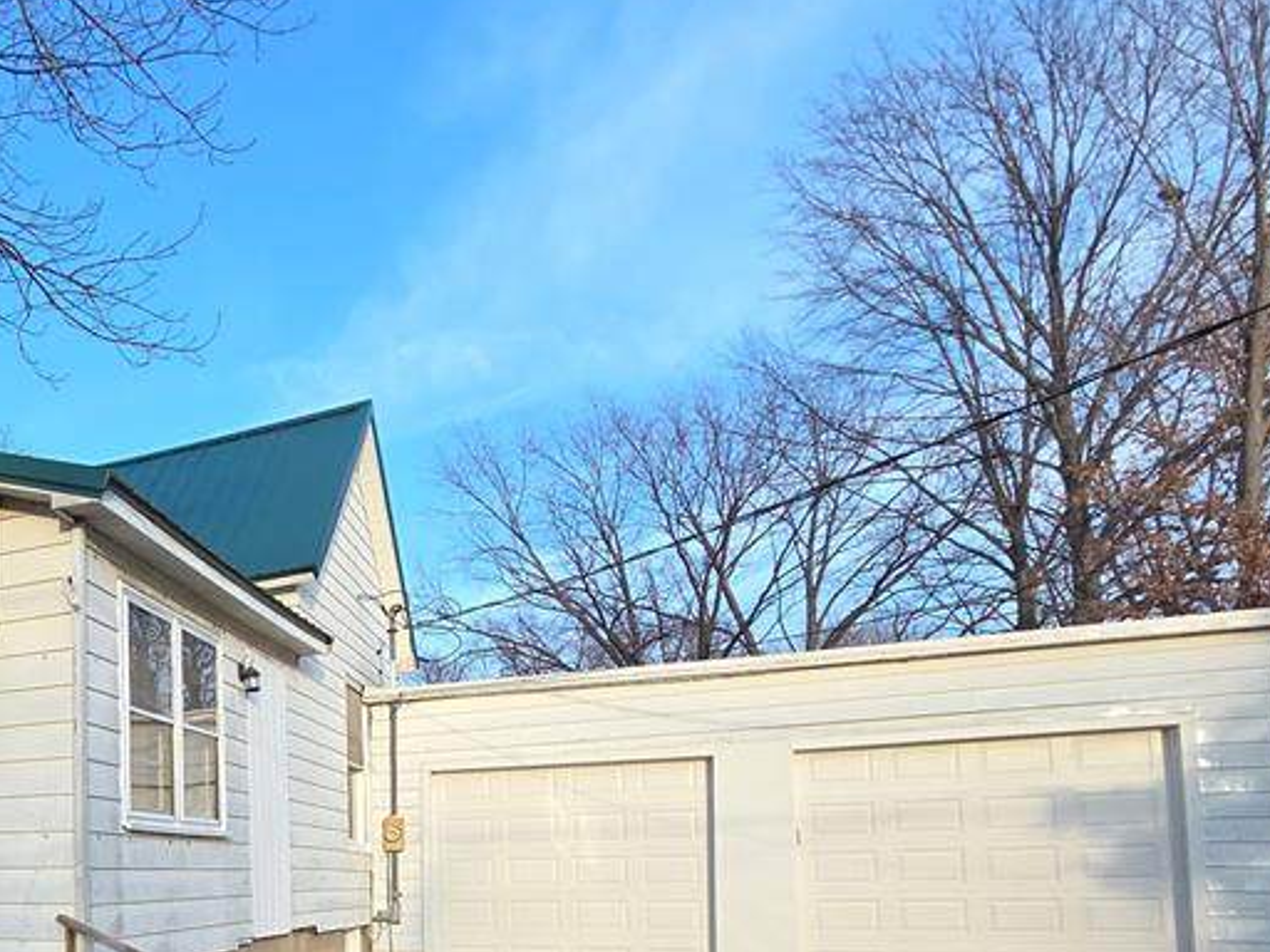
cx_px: 74
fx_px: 954
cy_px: 840
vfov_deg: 48.1
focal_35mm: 26
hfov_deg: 55.9
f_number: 2.2
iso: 50
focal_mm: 2.2
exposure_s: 1/332
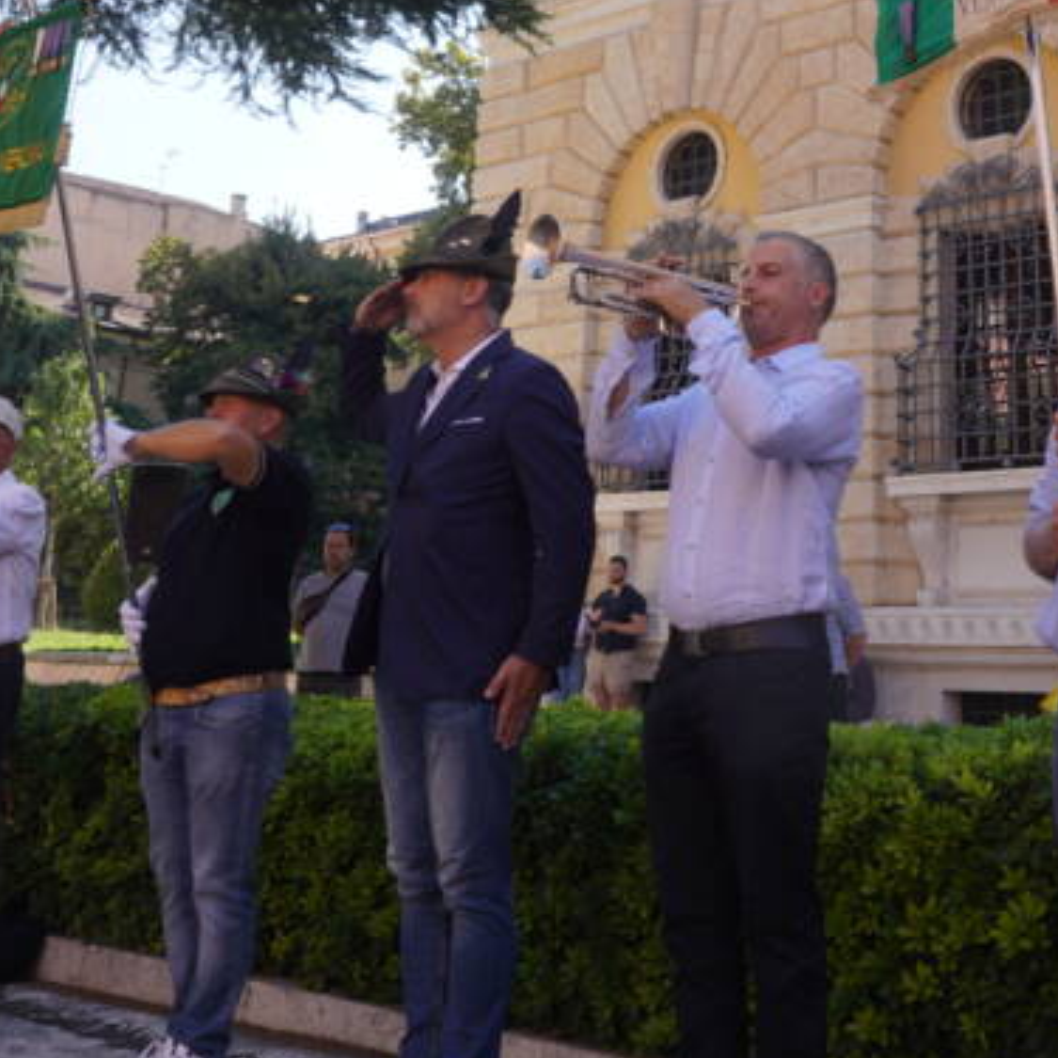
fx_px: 1694
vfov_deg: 31.9
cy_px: -11
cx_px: 759
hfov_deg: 34.1
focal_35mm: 49
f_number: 5.6
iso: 100
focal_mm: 18
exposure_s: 1/125
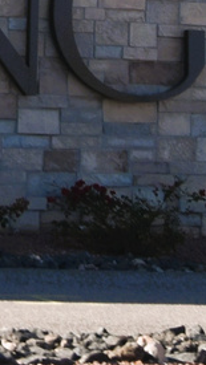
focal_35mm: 234
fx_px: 2269
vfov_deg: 8.9
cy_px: -236
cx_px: -223
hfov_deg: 5.1
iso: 200
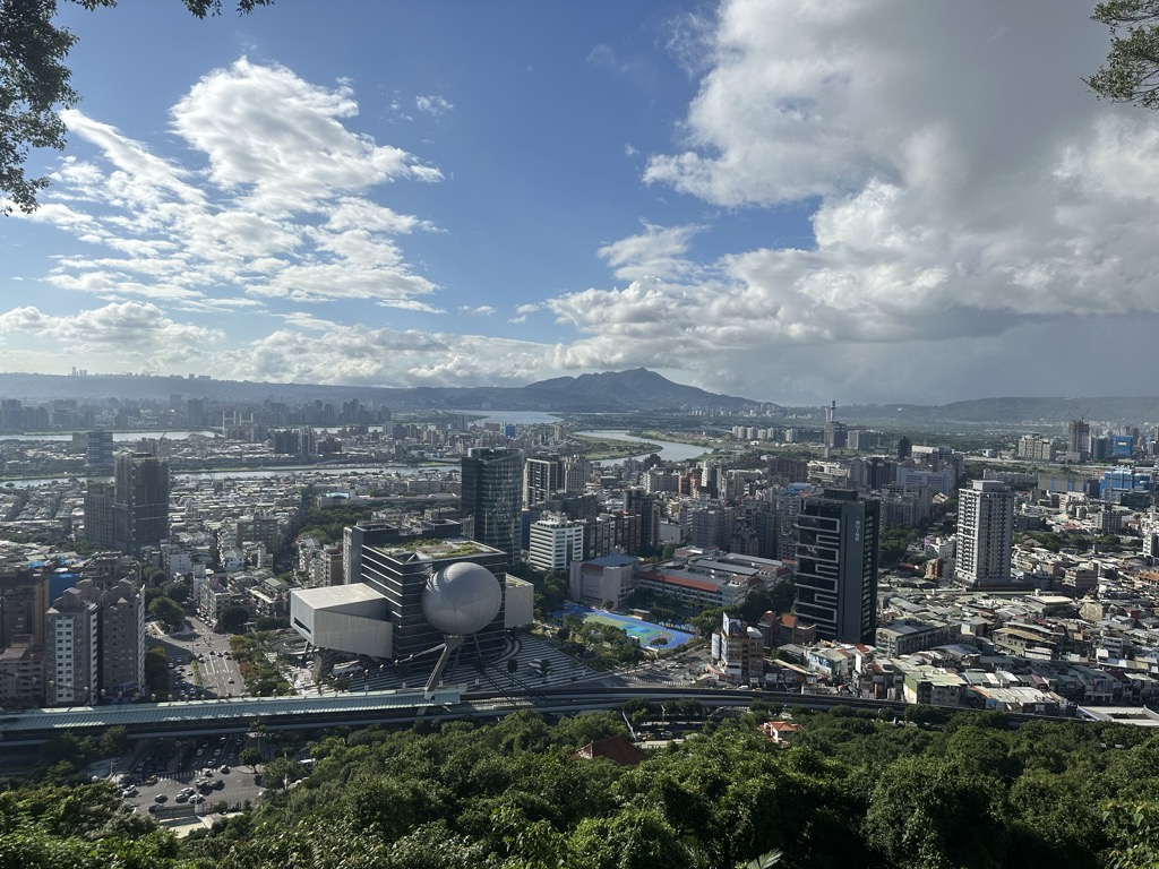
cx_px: 580
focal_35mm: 24
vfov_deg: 56.8
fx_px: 804
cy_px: 434
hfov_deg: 71.6
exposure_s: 1/8929
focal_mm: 6.86
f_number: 1.78
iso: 80
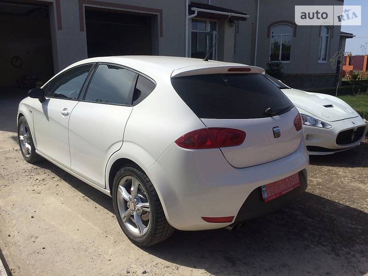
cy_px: 138
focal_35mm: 29
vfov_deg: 48.2
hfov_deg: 61.7
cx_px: 184
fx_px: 308
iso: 32
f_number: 2.2
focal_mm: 4.2
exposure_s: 1/3425
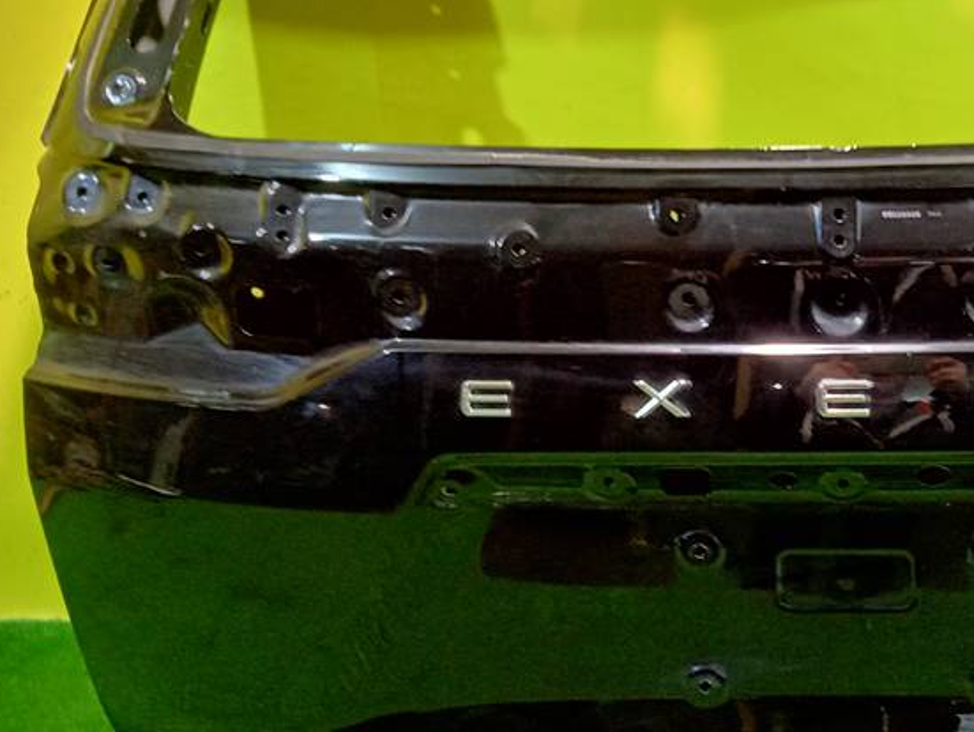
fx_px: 1464
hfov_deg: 35.5
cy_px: 279
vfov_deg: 28.0
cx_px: 794
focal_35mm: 52
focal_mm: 3.65
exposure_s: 1/33.3
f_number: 2.2
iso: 597
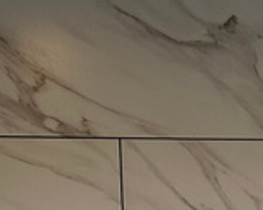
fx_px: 1308
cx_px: 314
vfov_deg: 8.3
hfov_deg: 11.3
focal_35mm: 168
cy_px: 549
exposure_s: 1/452
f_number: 1.5
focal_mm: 5.7
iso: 50
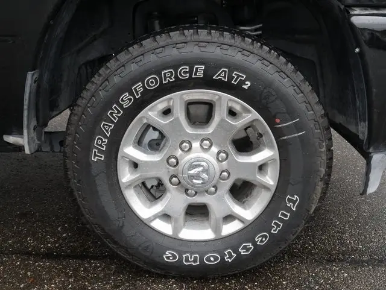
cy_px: 145
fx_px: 402
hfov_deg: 51.3
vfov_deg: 39.7
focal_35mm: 36
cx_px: 193
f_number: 10
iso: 1000
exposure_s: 1/60
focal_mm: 18
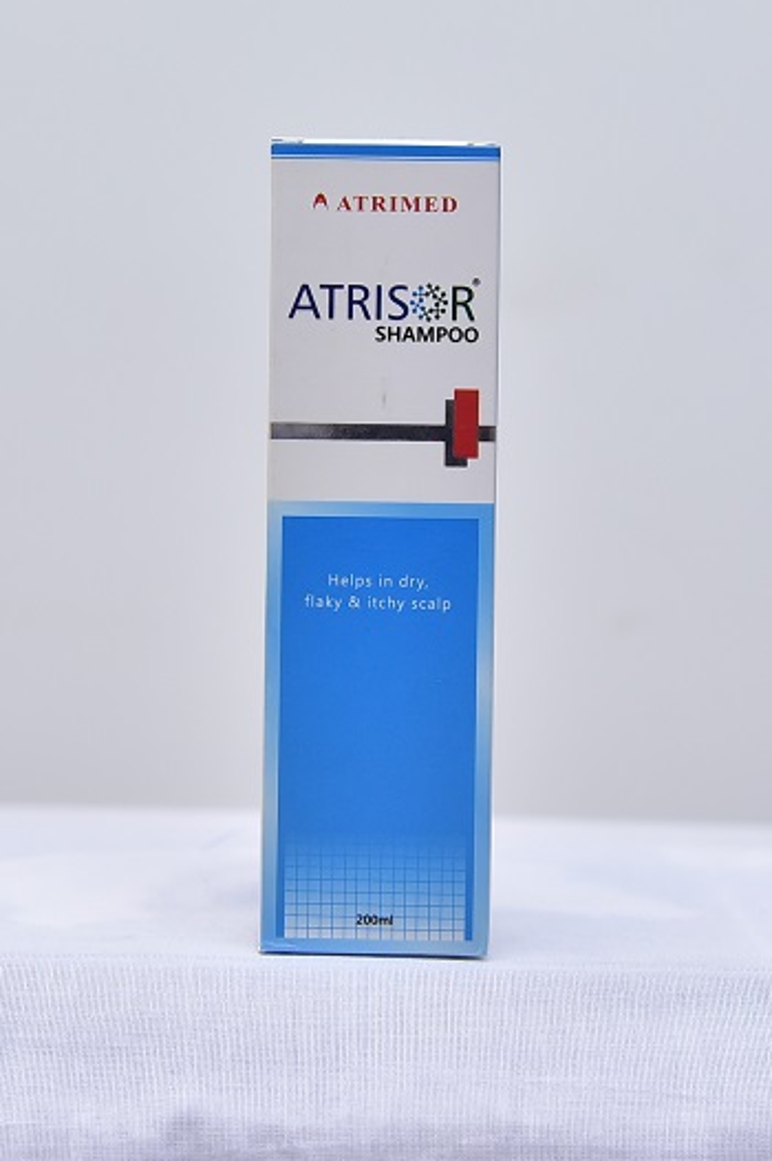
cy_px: 580
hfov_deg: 27.0
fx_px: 1610
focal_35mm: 50
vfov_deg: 39.6
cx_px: 386
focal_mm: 50
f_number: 4
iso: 1250
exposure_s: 1/125
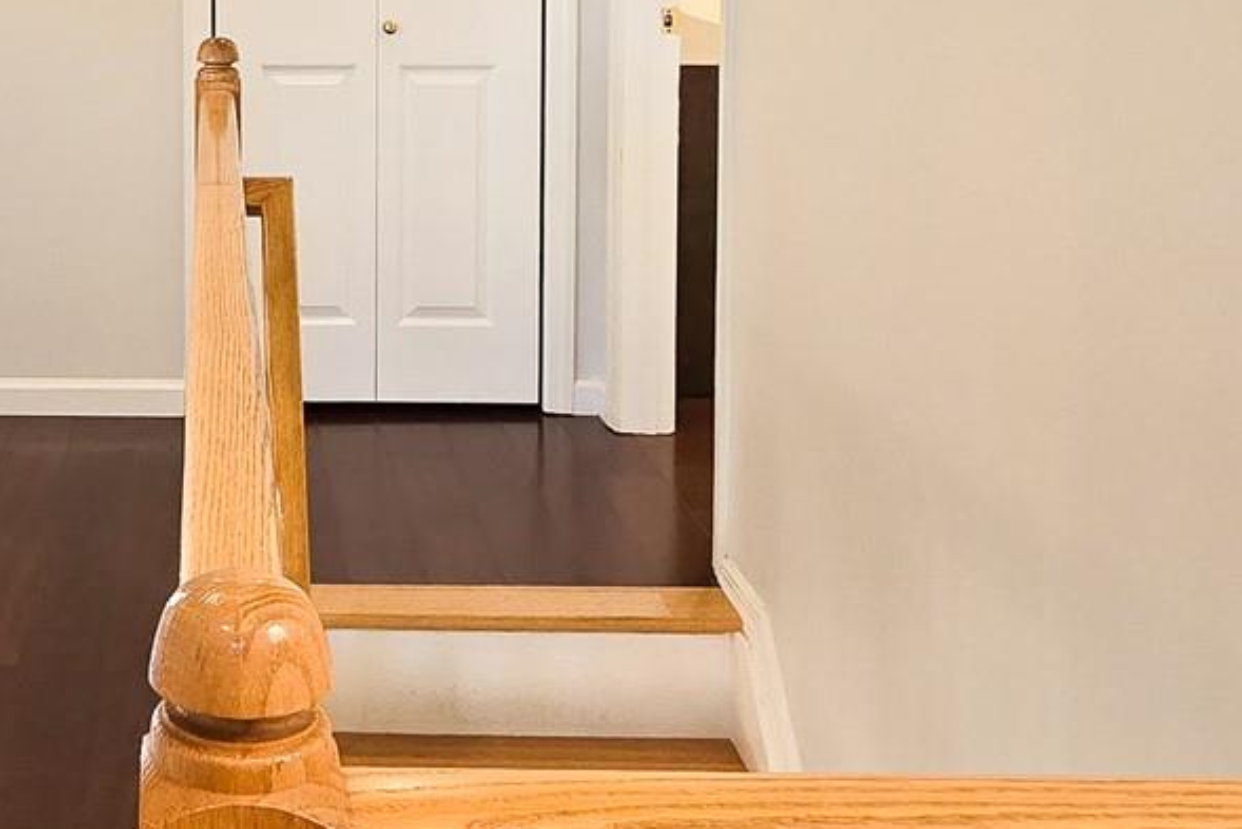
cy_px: -21
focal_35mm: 47
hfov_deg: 39.1
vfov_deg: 26.9
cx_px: 133
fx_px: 1622
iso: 160
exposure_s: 1/60
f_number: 2.2
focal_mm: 2.2
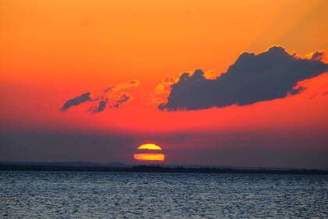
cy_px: 110
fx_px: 3143
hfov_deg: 6.0
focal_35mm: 345
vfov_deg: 4.0
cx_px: 164
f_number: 6.7
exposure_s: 1/320
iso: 400
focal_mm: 230
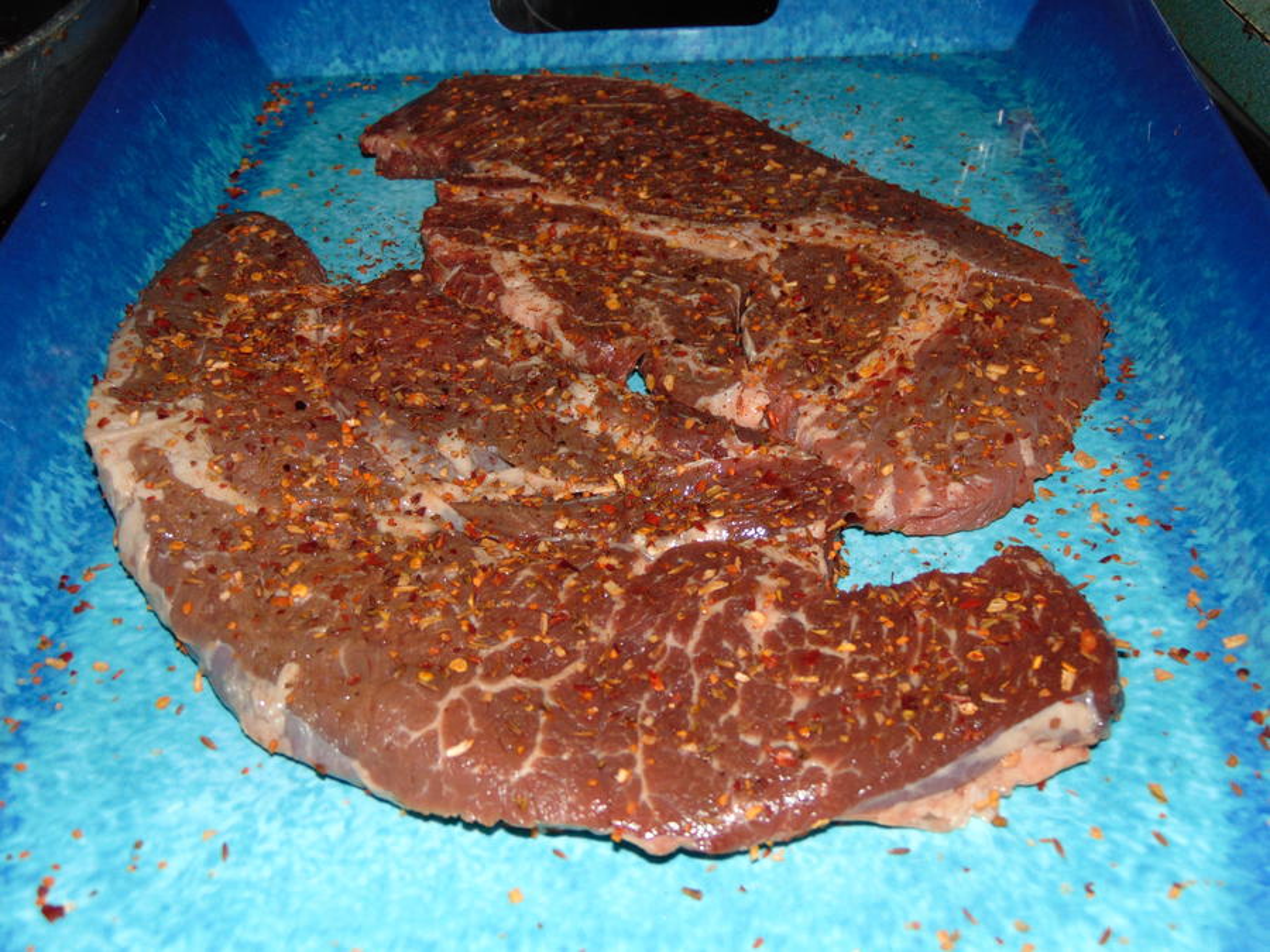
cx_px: 635
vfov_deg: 34.3
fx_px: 1541
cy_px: 476
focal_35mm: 42
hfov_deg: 44.8
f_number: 3.3
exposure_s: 1/60
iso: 200
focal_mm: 7.6
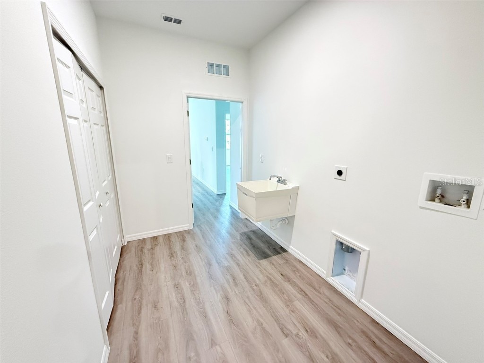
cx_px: 242
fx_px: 196
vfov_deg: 85.7
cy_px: 182
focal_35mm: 14
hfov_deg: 102.1
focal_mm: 2.22
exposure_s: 1/60
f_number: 2.2
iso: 800
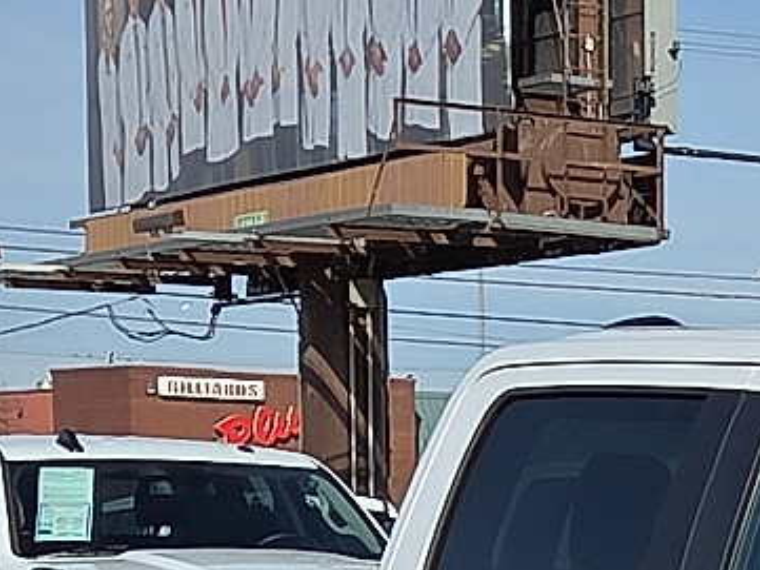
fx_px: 3800
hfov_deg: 10.6
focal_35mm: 173
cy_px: 1024
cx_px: 1442
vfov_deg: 8.3
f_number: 1.8
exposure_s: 1/10000
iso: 70
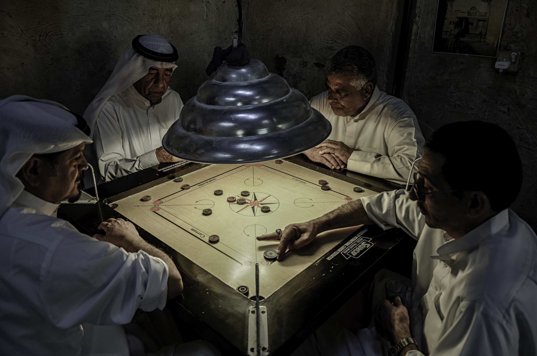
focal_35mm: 27
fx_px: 402
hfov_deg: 67.5
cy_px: 178
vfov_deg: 47.7
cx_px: 268
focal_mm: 18
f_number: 3.5
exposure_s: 1/50
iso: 100
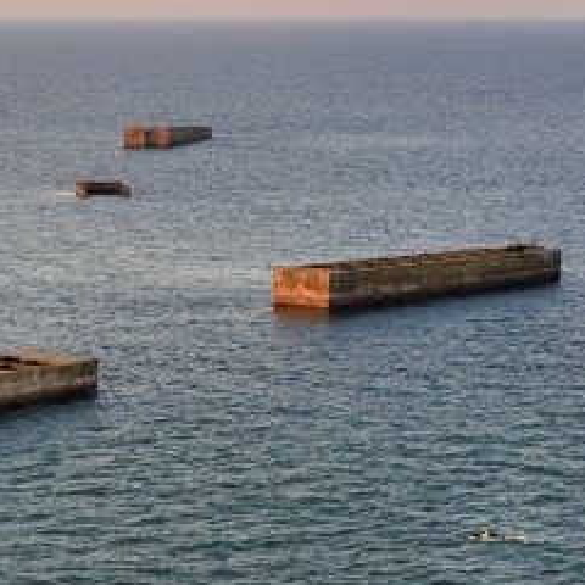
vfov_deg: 13.0
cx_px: 158
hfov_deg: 13.0
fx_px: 2562
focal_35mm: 134
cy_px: 297
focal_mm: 90
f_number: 5.6
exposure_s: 1/200
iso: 200
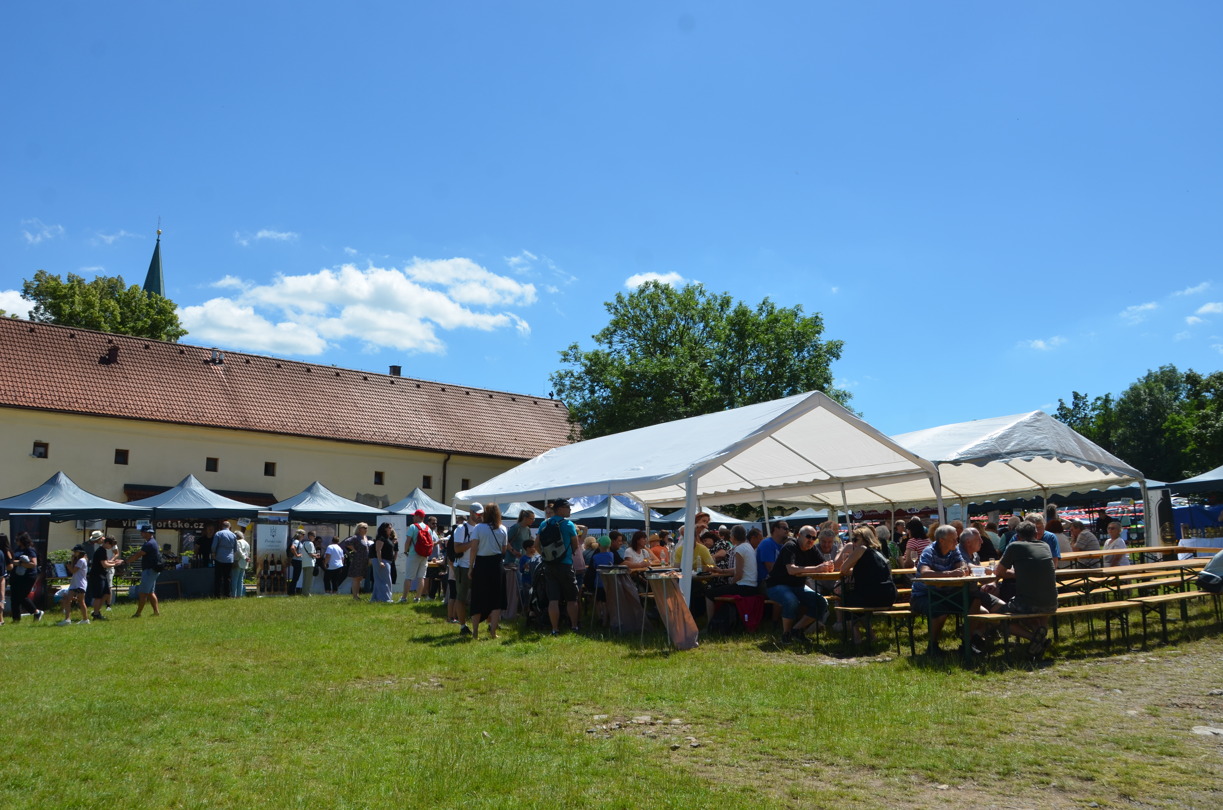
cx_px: 612
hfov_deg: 62.0
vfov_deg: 43.4
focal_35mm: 30
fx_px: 1017
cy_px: 405
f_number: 8
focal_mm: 20
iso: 100
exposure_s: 1/250
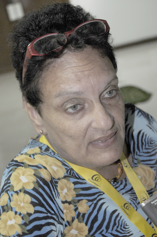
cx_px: 78
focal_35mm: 75
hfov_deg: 18.1
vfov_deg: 27.0
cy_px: 118
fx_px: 492
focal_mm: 50
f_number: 4.5
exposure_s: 1/30
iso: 1250
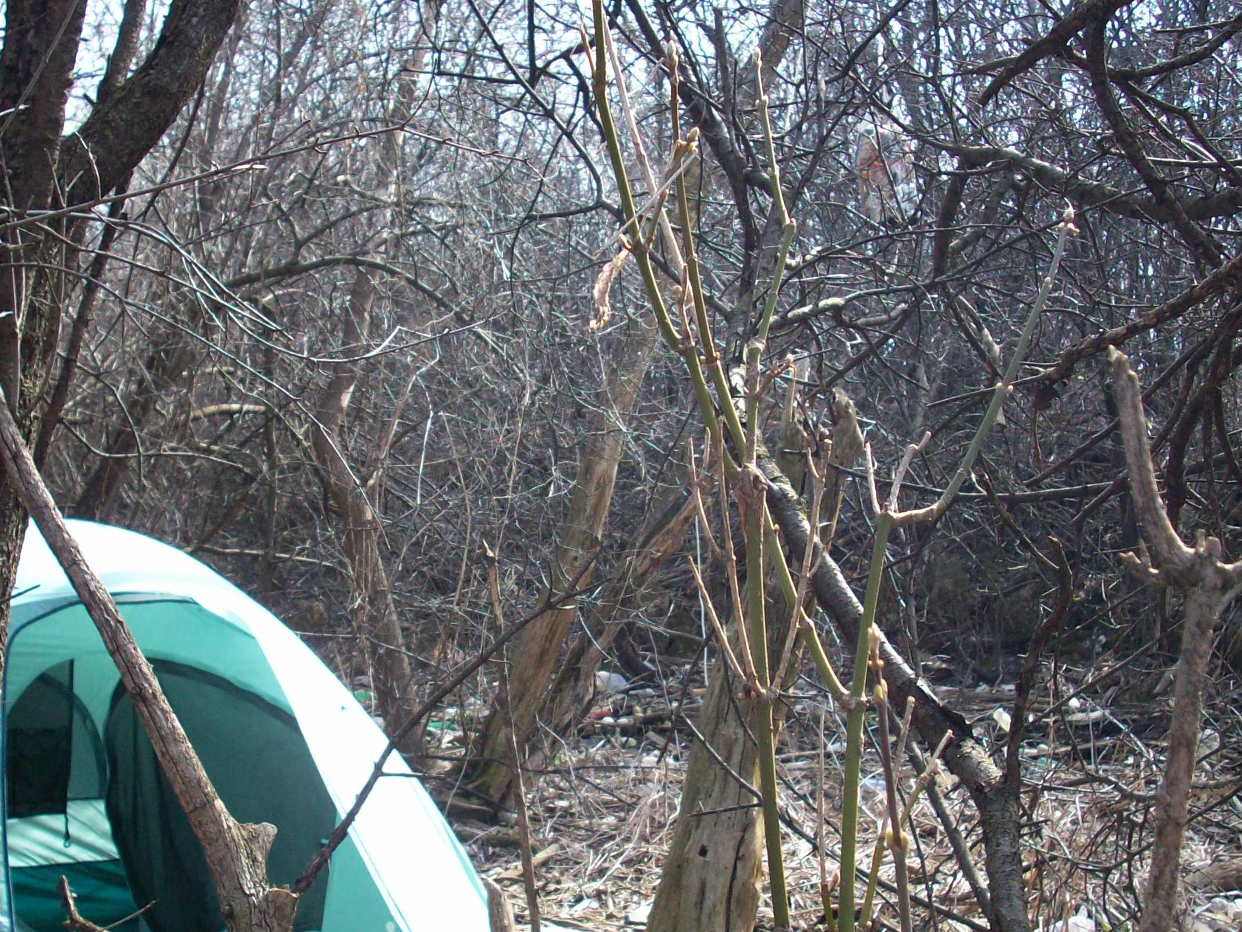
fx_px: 1902
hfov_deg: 36.0
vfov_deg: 27.4
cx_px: 489
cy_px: 589
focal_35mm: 53
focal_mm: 6.2
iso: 80
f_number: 2.8
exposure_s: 1/214
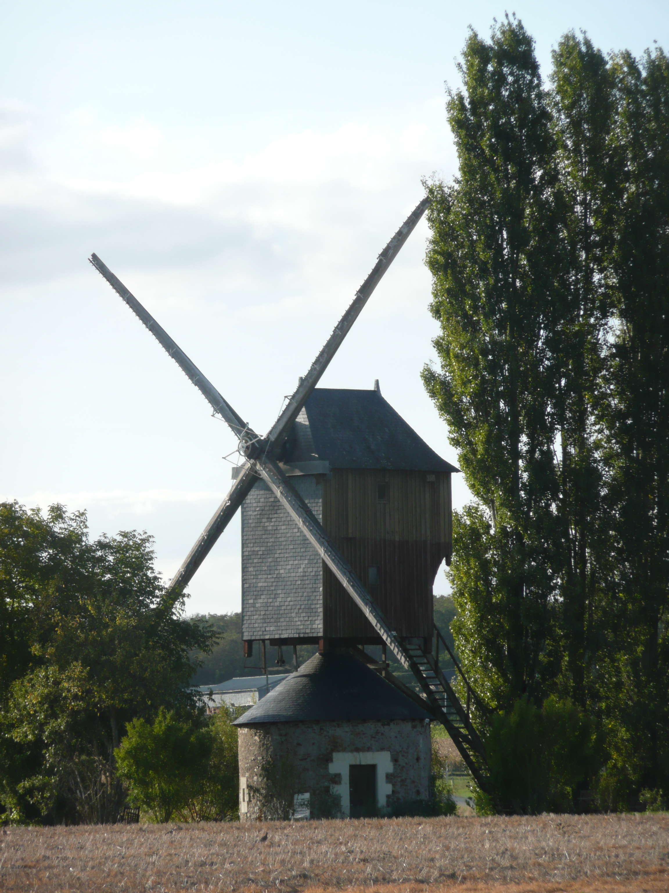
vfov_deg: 8.7
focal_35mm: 228
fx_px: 5875
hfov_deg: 6.5
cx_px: 334
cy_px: 446
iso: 100
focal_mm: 37.5
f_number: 4.9
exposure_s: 1/400
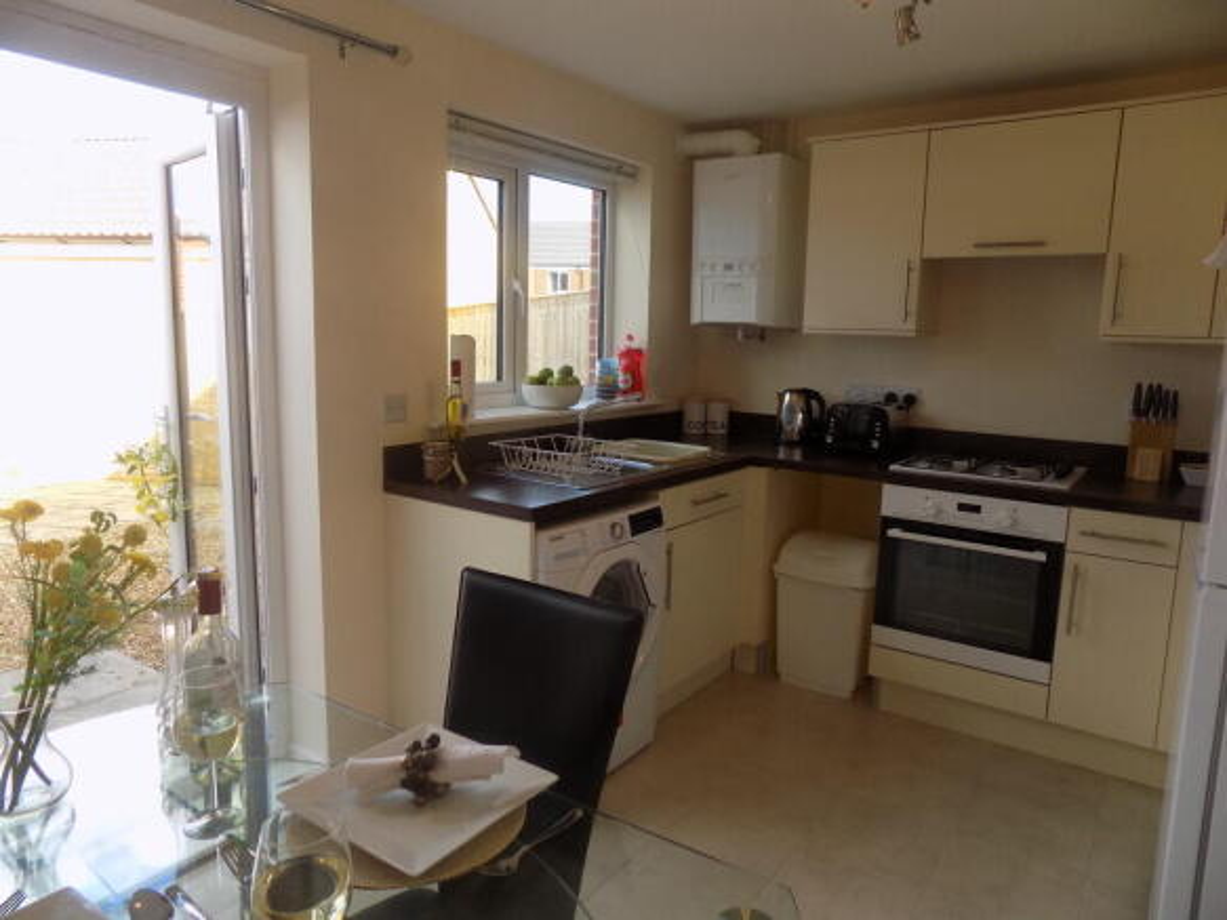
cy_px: 460
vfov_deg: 58.9
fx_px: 815
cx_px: 614
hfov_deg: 73.9
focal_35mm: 23
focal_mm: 4
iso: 80
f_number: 3.1
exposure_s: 1/125
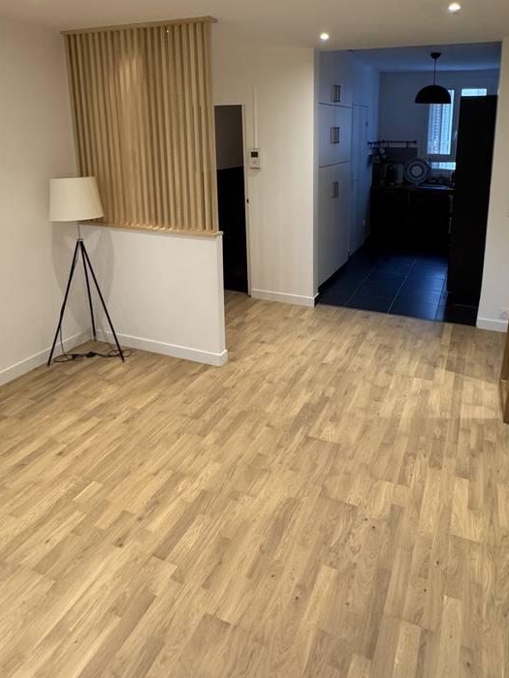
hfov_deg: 56.4
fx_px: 471
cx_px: 302
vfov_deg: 69.5
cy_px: 226
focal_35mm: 24
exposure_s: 1/50
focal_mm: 2.22
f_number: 2.2
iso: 250
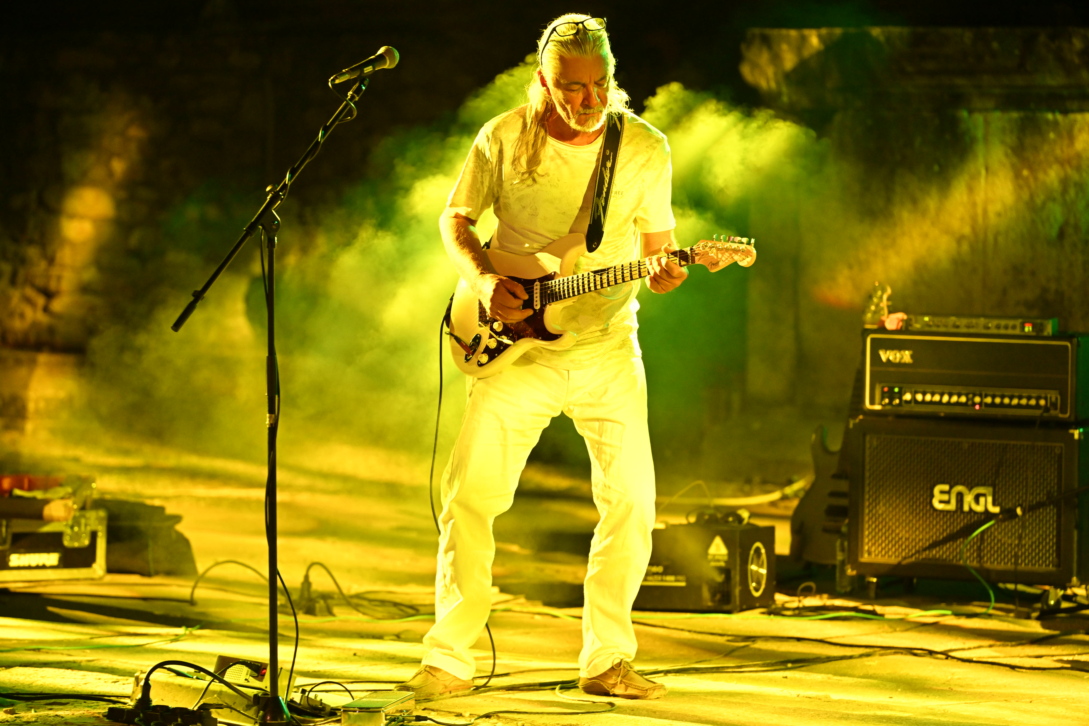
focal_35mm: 180
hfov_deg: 11.4
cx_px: 544
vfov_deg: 7.6
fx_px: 5445
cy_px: 363
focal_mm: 180
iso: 2500
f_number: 4
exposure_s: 1/200
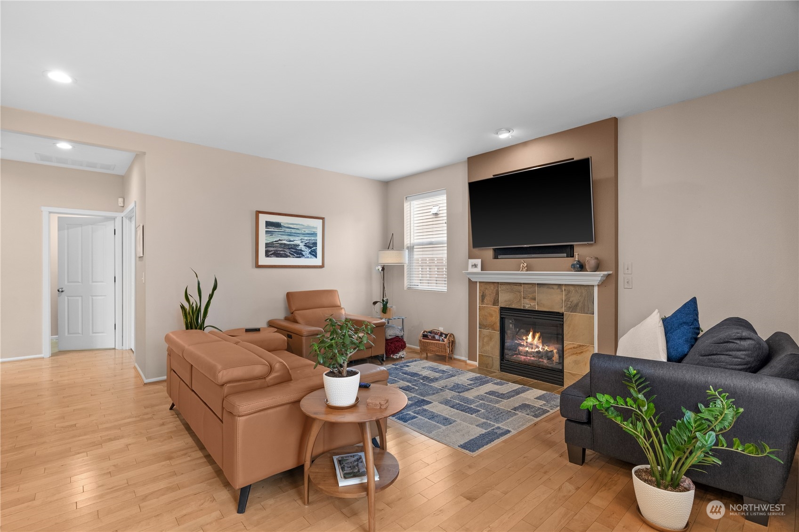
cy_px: 266
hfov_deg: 96.7
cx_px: 400
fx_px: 355
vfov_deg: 73.7
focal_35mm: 16
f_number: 9
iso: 640
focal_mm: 16
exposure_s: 1/2
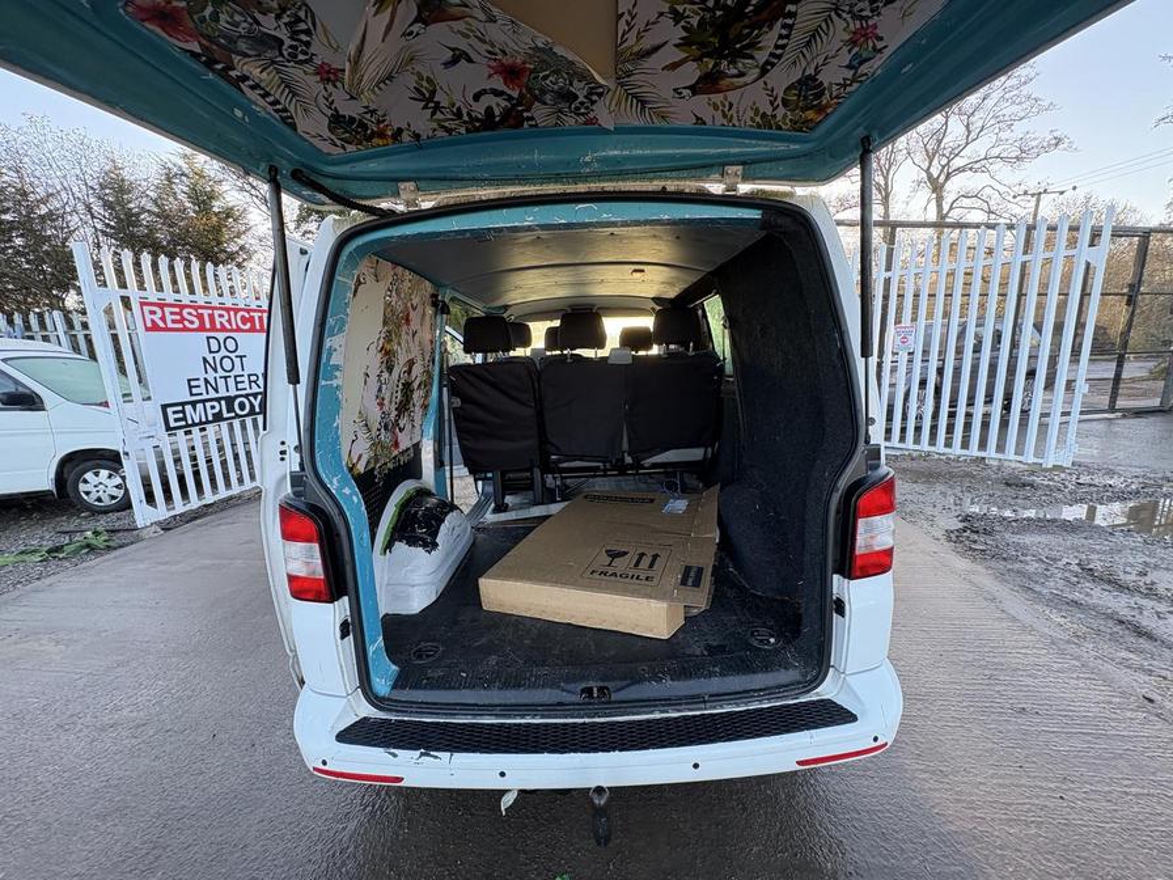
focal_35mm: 14
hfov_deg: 102.1
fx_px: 474
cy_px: 440
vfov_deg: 85.7
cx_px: 586
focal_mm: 2.22
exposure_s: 1/99
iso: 160
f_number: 2.2
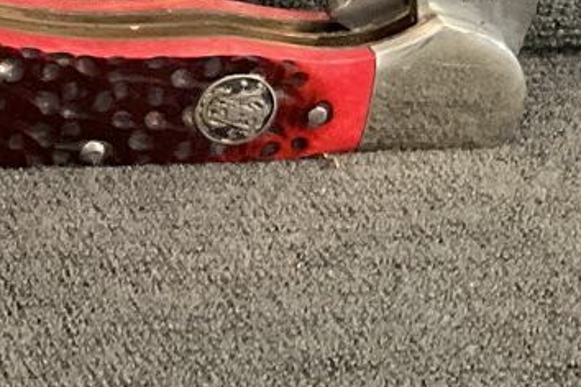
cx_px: -467
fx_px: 2082
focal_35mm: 129
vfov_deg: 10.3
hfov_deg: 14.1
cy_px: -178
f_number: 1.8
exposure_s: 1/30
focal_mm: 3
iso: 250
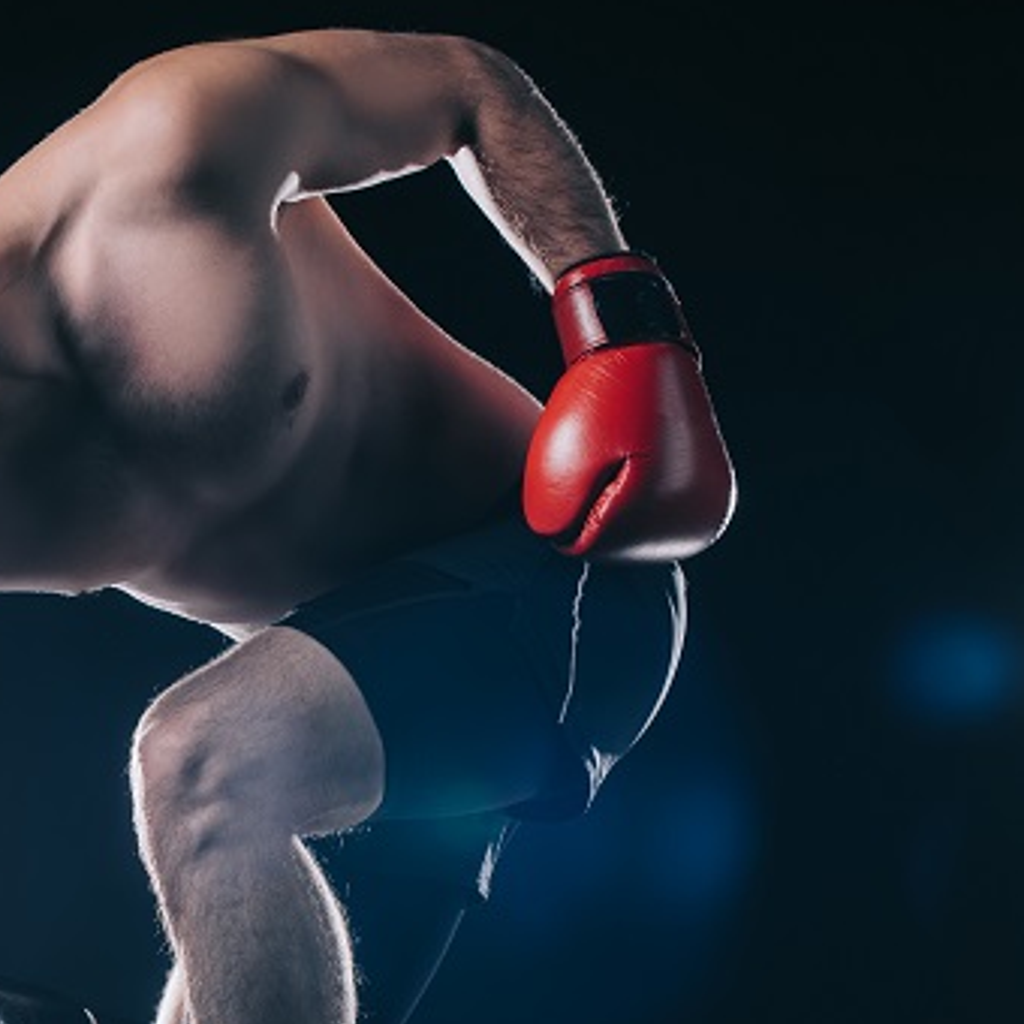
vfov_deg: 17.3
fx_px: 3347
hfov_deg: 16.9
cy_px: 760
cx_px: -93
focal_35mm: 100
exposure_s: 1/200
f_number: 5.6
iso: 125
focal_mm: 50
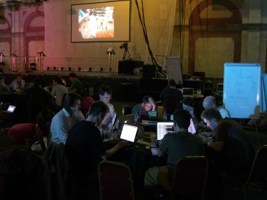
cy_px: 100
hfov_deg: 49.0
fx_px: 293
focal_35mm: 38
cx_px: 134
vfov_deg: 37.7
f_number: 2.8
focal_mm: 7.9
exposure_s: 1/8
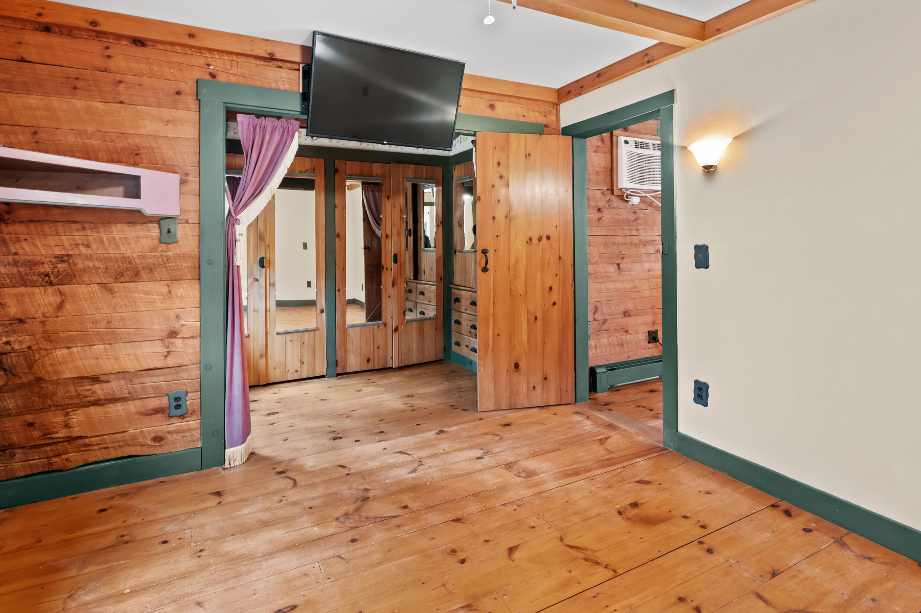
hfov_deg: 93.2
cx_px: 428
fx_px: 435
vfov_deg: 69.8
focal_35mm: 17
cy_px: 253
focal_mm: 14
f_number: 7.1
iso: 800
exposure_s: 1.6
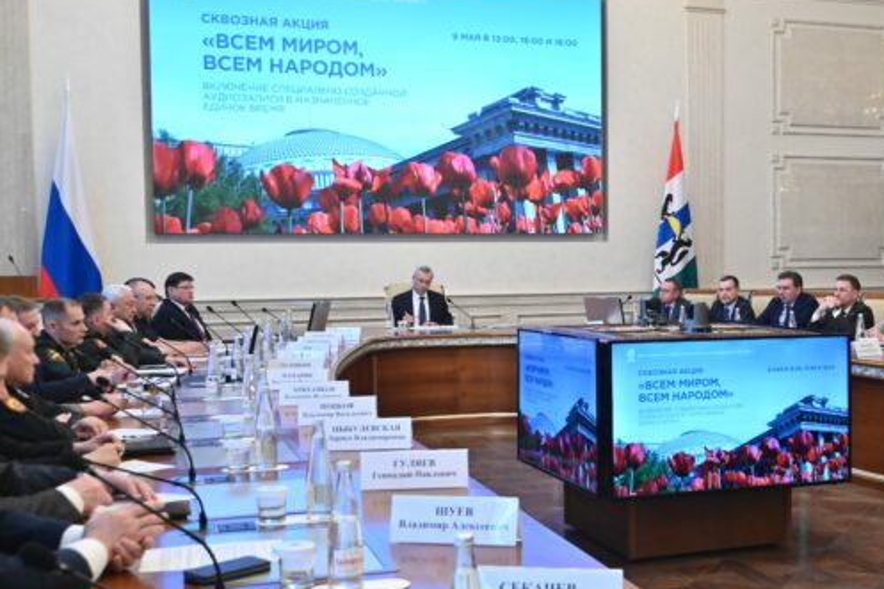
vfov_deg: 27.5
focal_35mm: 49
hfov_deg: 39.7
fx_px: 1203
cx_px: 617
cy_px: 306
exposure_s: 1/160
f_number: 10
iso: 5000
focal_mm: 35
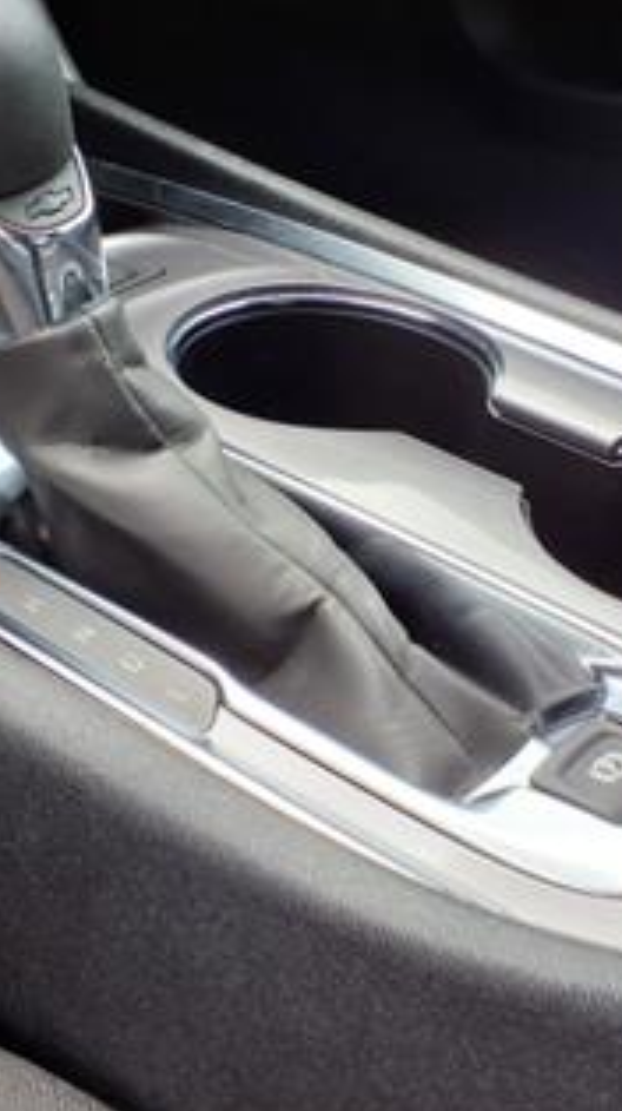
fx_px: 1764
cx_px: 336
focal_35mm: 60
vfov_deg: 34.9
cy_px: 474
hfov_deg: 20.0
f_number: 1.9
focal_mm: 3.58
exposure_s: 1/244
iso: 40
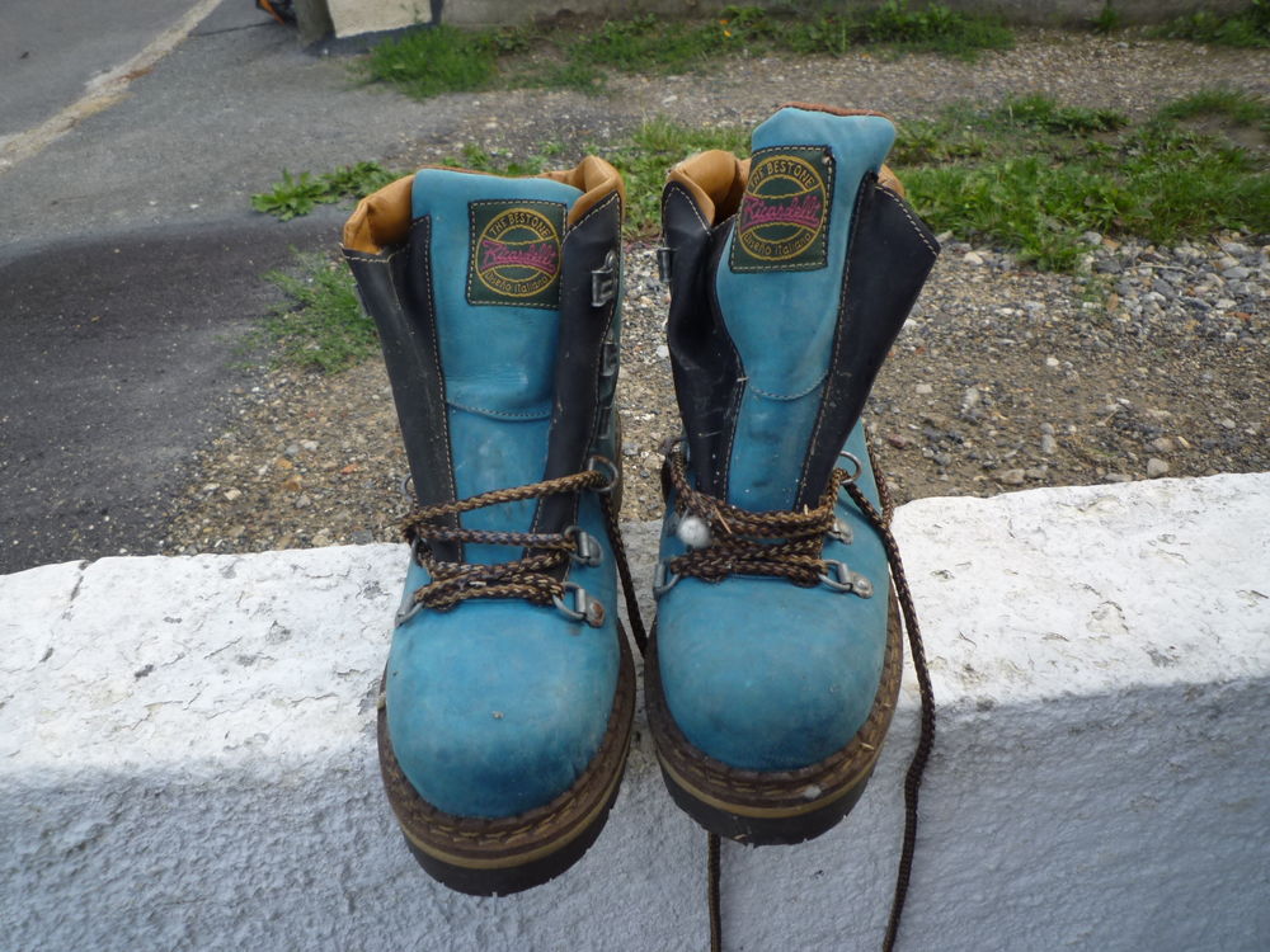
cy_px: 476
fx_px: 917
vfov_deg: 54.9
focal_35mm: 25
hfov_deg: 69.4
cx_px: 635
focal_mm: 4.4
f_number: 2.8
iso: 80
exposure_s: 1/200
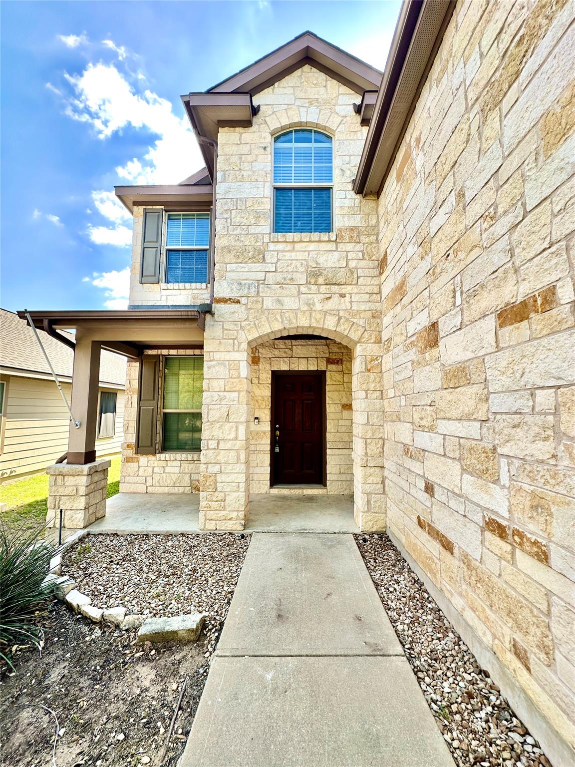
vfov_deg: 102.1
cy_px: 384
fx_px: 310
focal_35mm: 14
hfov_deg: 85.7
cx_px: 288
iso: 40
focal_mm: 2.22
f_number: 2.2
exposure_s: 1/289
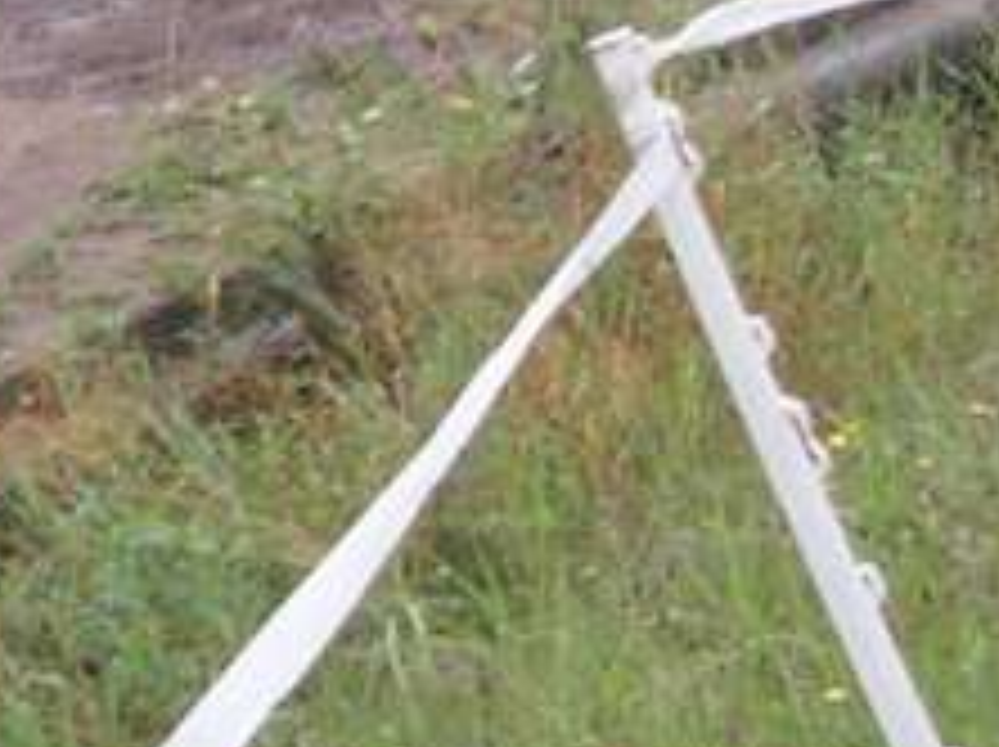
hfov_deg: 5.1
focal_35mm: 388
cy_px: -162
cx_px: -482
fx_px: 11185
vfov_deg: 3.8
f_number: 3.7
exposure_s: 1/125
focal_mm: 13.3
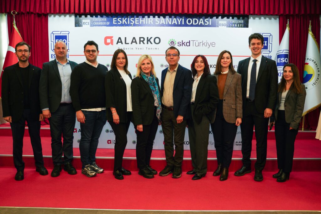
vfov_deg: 42.3
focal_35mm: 31
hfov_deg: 60.3
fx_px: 276
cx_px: 160
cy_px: 107
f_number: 2.8
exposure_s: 1/250
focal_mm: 31
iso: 640
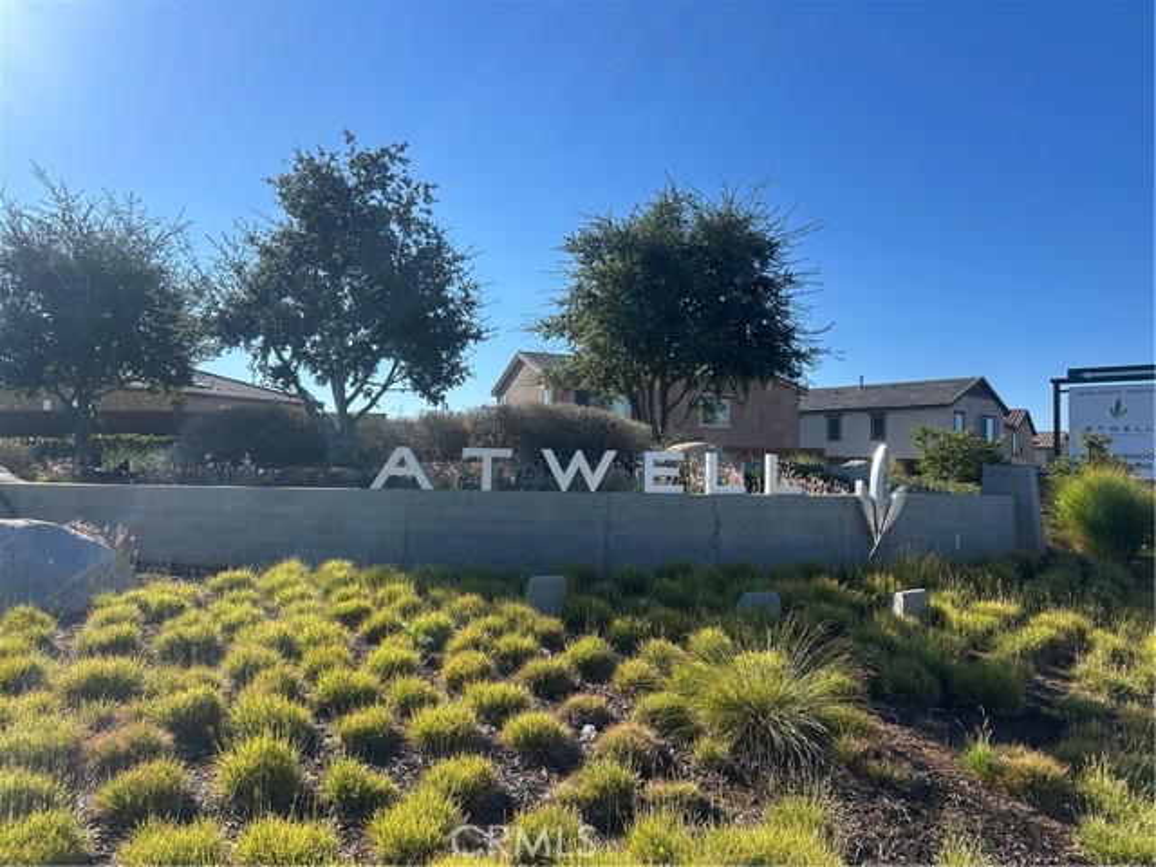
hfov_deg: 67.3
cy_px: 434
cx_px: 578
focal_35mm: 26
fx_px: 868
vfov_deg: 53.1
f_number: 1.5
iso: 50
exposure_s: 1/3831
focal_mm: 5.7
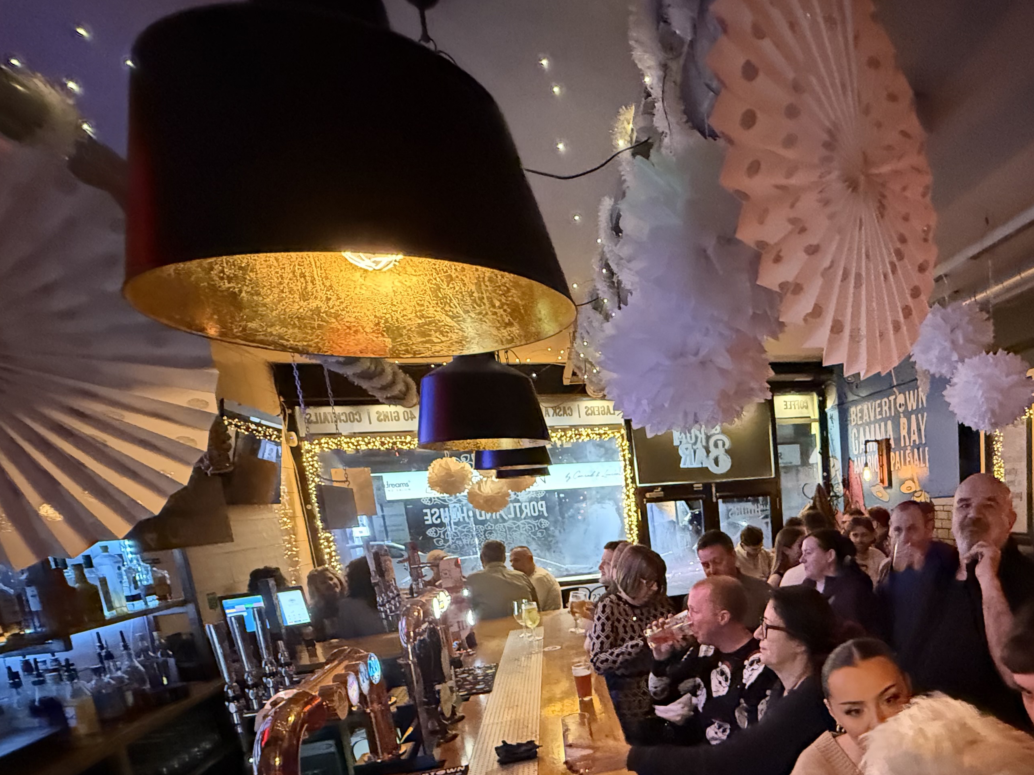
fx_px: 657
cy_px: 607
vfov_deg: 57.1
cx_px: 789
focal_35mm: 22
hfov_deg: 70.6
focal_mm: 2.22
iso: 2000
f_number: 2.2
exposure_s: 1/30
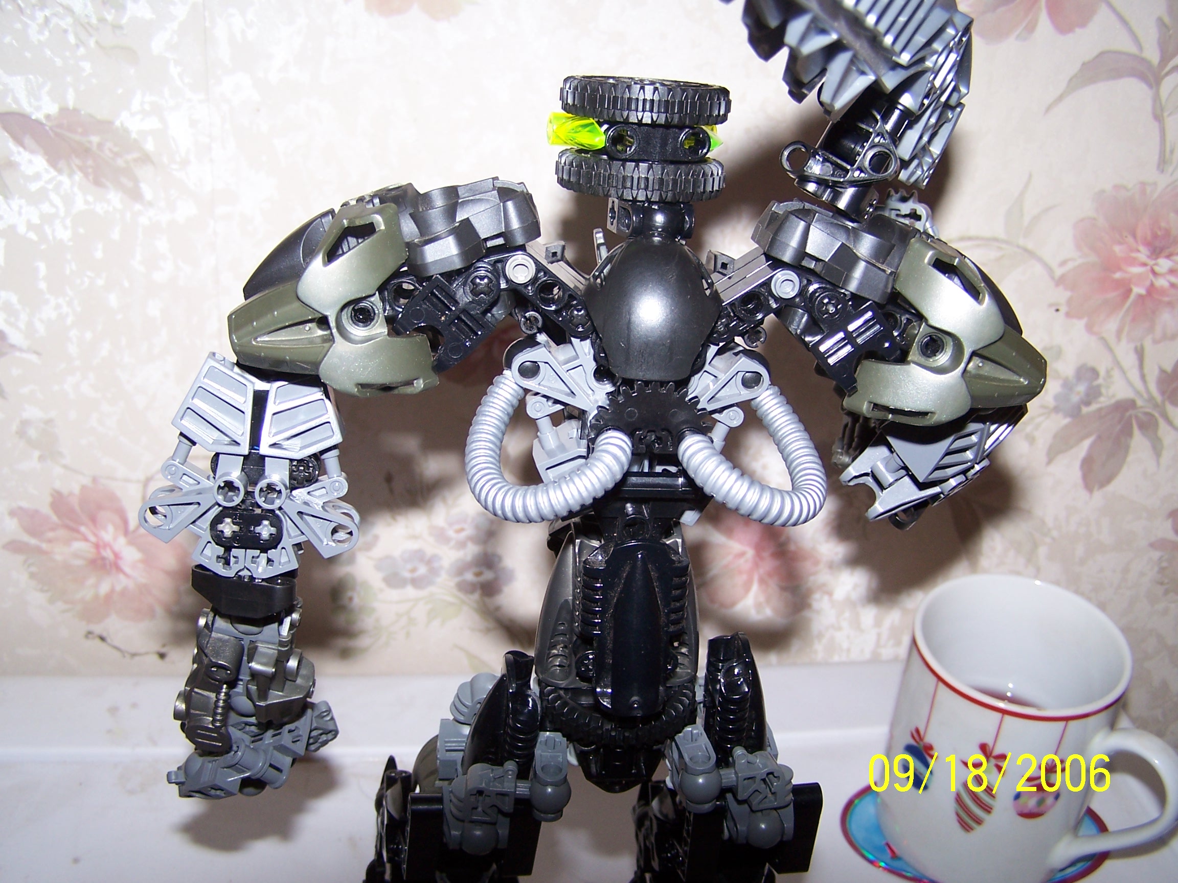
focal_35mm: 38
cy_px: 442
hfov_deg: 49.0
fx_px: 1293
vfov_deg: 37.7
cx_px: 589
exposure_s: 1/60
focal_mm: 6.3
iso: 80
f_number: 2.8
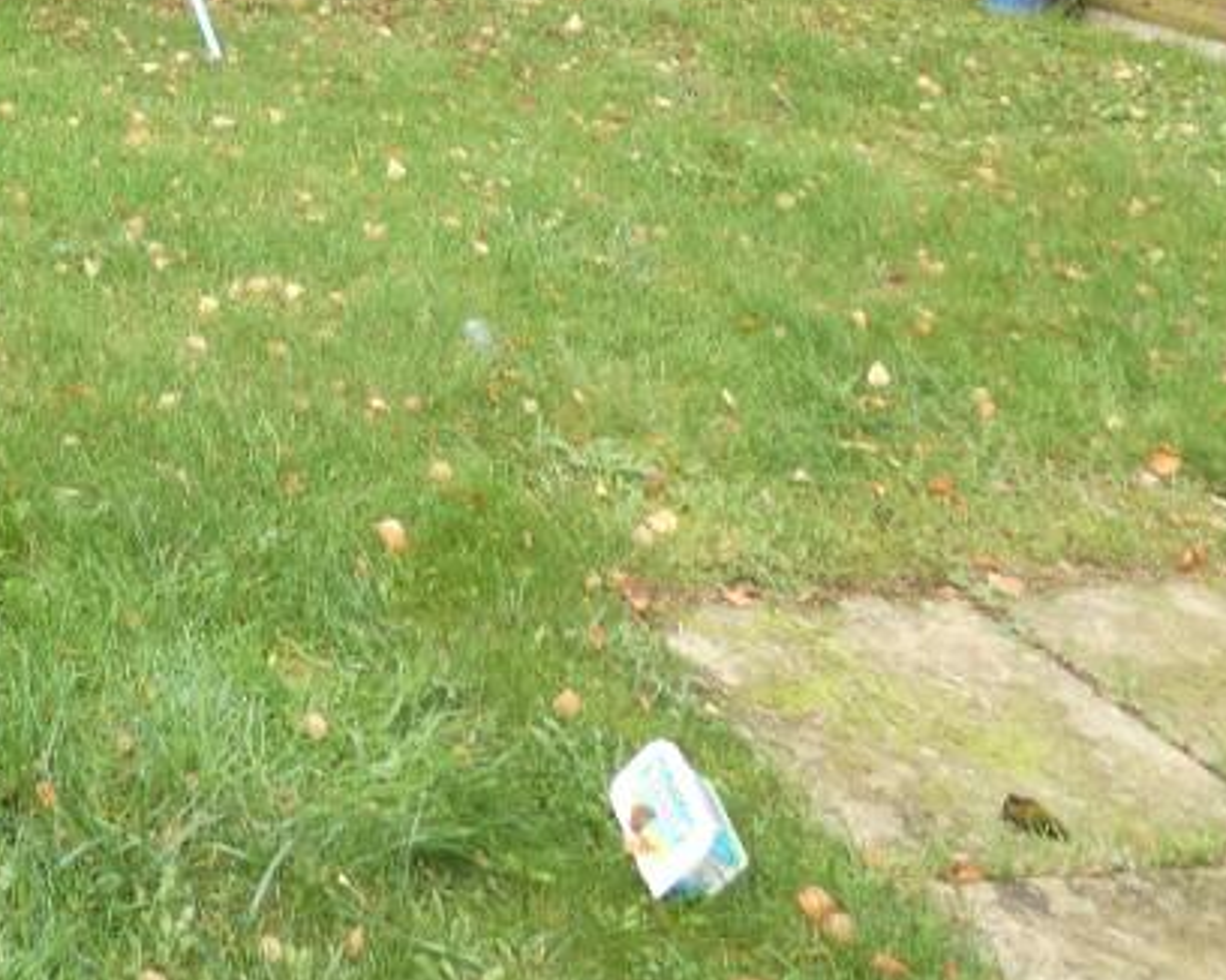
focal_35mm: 49
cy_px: 0
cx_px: -90
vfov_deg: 28.9
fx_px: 1777
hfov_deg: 33.6
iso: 80
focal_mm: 3.6
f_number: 2.8
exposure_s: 1/100
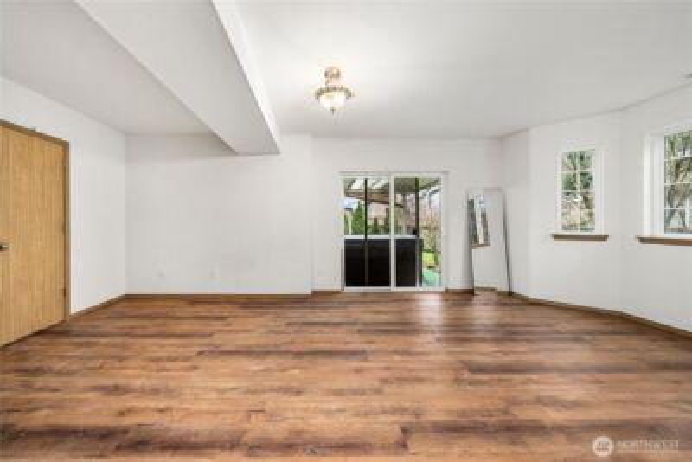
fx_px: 231
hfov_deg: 112.6
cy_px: 231
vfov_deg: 90.1
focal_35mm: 12
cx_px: 346
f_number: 7.1
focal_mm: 12
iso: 200
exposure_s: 1/60
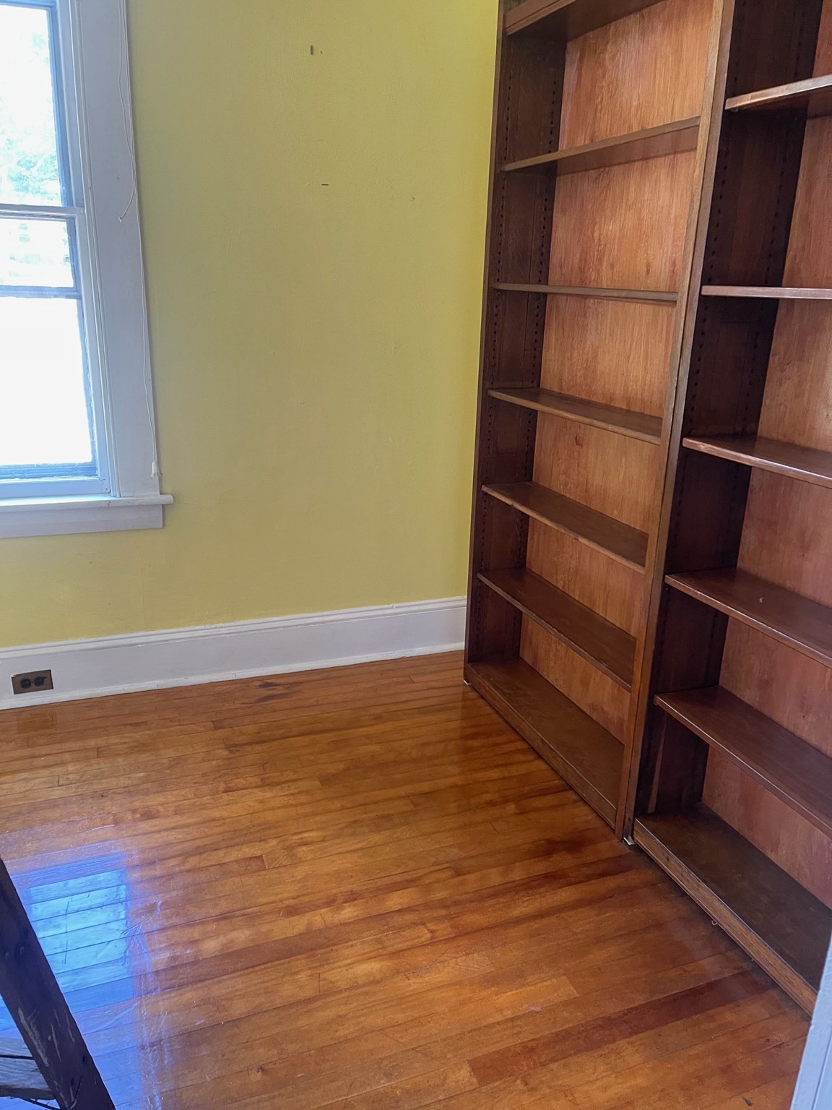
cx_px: 416
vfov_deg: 69.4
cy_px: 555
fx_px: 801
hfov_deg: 54.9
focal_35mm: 25
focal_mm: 5.1
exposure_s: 1/60
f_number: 1.6
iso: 200
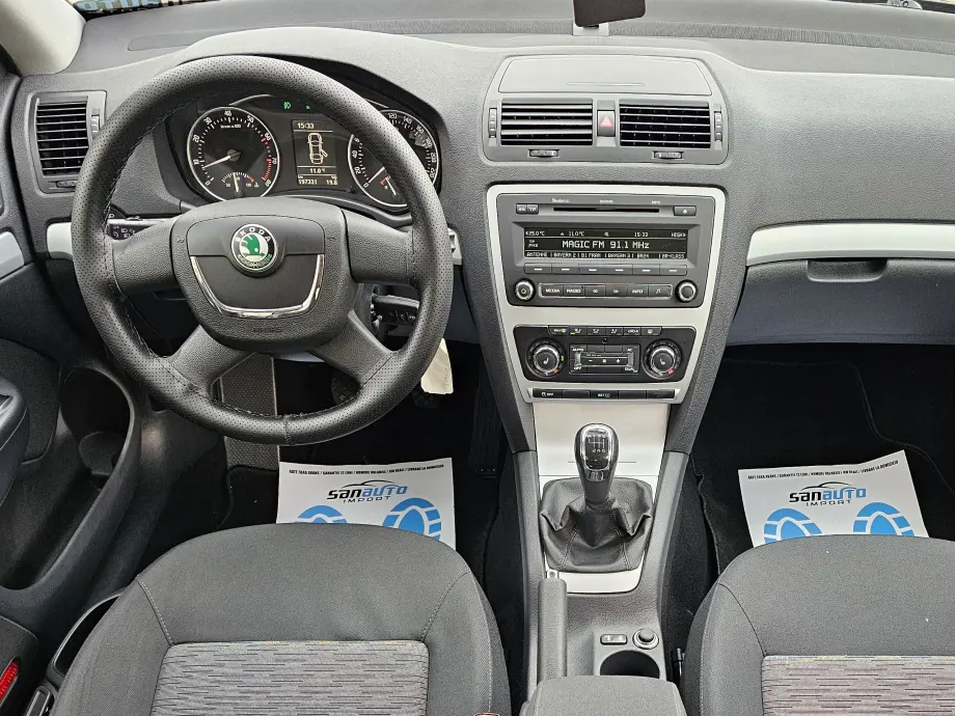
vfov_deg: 38.4
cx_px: 600
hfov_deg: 50.8
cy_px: 555
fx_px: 993
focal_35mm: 36
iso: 400
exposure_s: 1/100
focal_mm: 6.3
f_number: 1.7
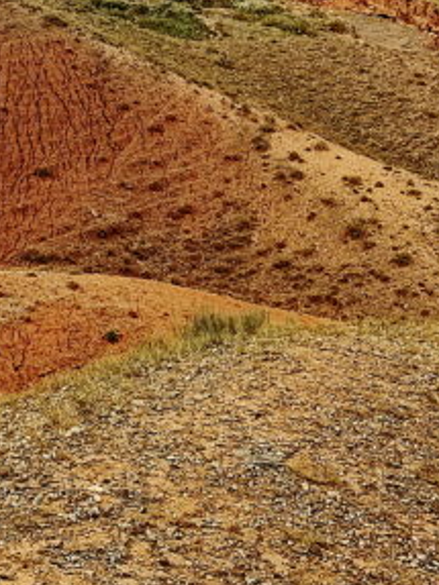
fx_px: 1692
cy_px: -192
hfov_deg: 14.6
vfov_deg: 18.2
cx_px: 8
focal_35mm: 100
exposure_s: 1/1382
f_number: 1.8
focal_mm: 6.06
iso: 50
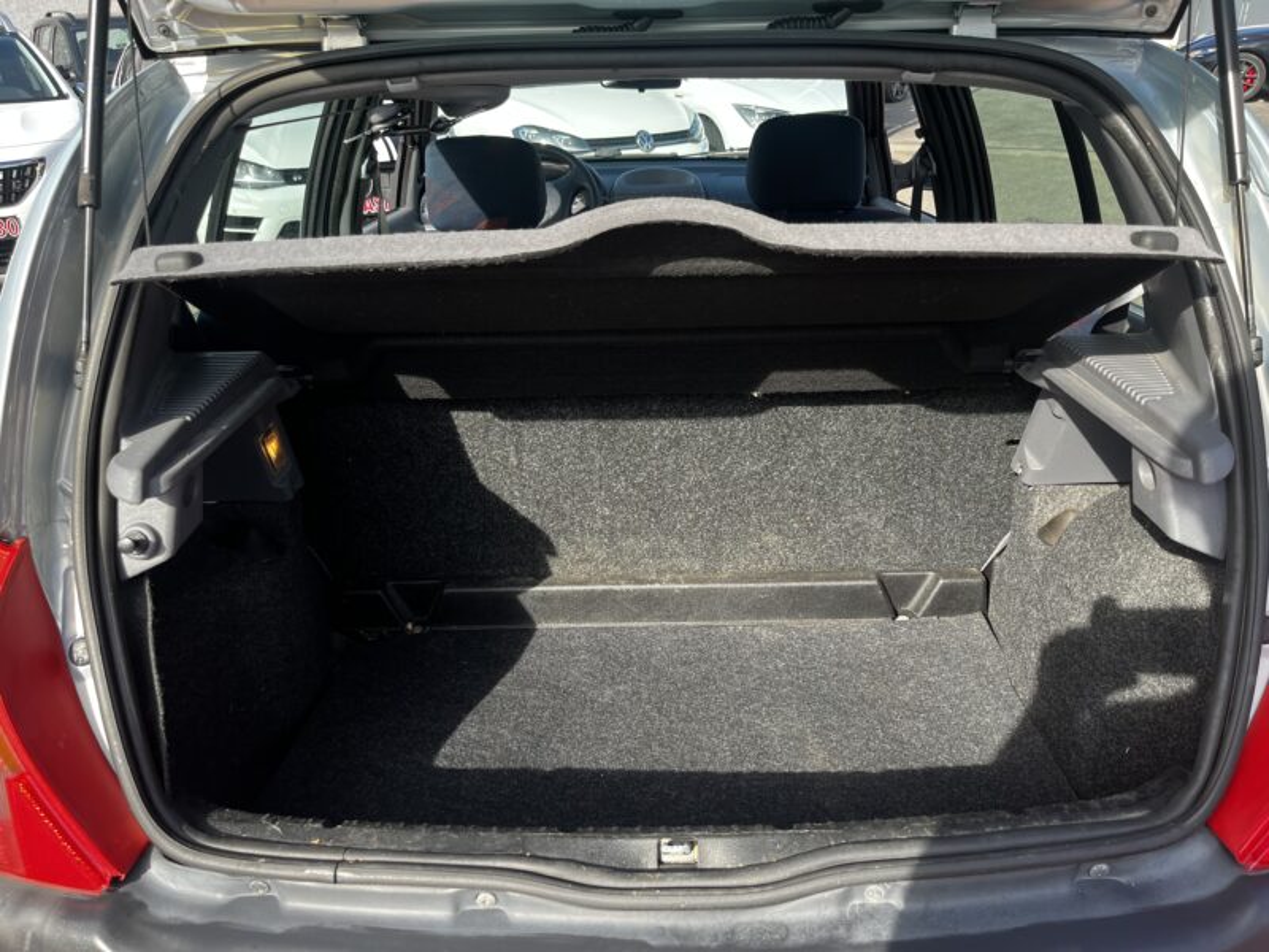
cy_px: 476
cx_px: 634
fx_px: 953
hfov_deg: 67.3
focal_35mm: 26
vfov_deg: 53.1
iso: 50
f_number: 1.6
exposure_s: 1/487
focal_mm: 5.1
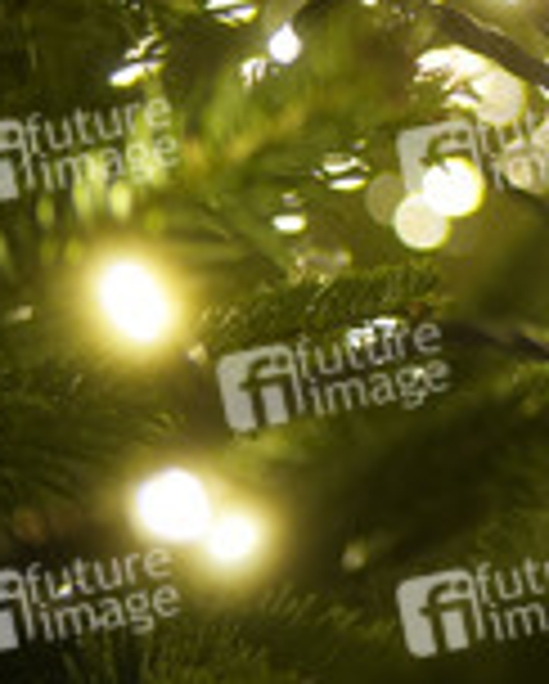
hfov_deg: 11.8
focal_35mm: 125
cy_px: 40
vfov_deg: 15.2
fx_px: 2534
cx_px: 844
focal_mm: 30
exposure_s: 1/100
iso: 640
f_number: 1.4
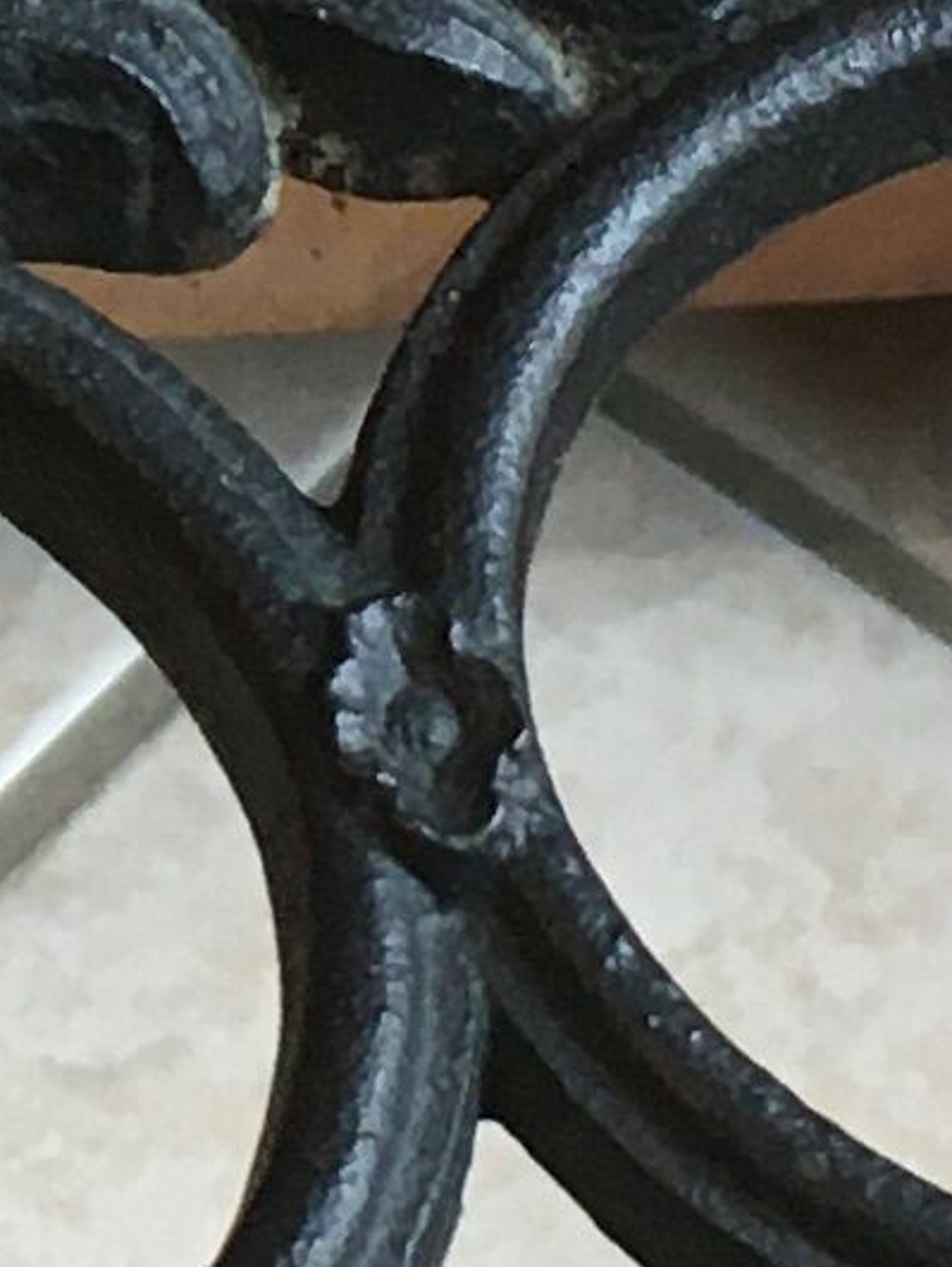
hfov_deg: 6.7
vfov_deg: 9.0
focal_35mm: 220
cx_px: -358
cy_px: 169
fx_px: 8057
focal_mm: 4.15
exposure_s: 1/33
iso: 80
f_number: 2.2
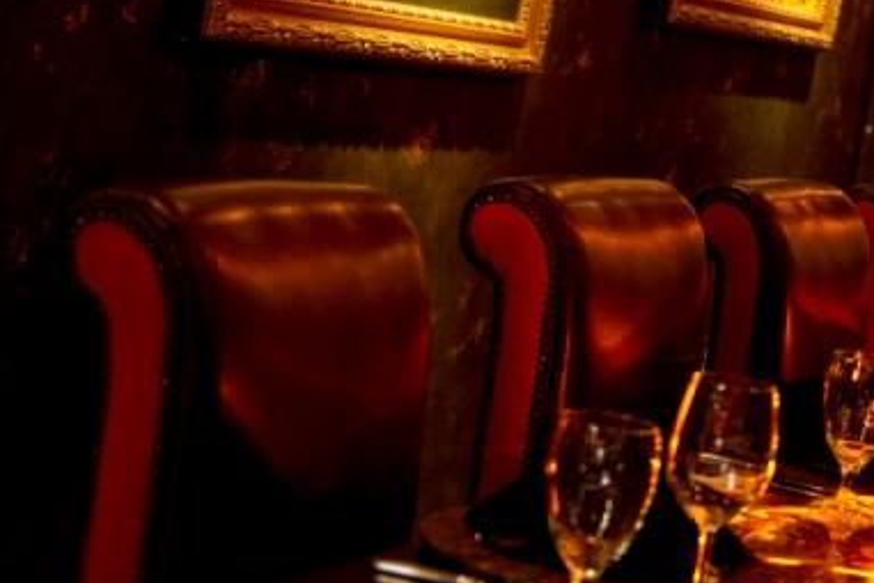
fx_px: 2476
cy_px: 162
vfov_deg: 13.4
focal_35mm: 102
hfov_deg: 19.4
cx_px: 897
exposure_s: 2
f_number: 2.8
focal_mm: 38
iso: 800
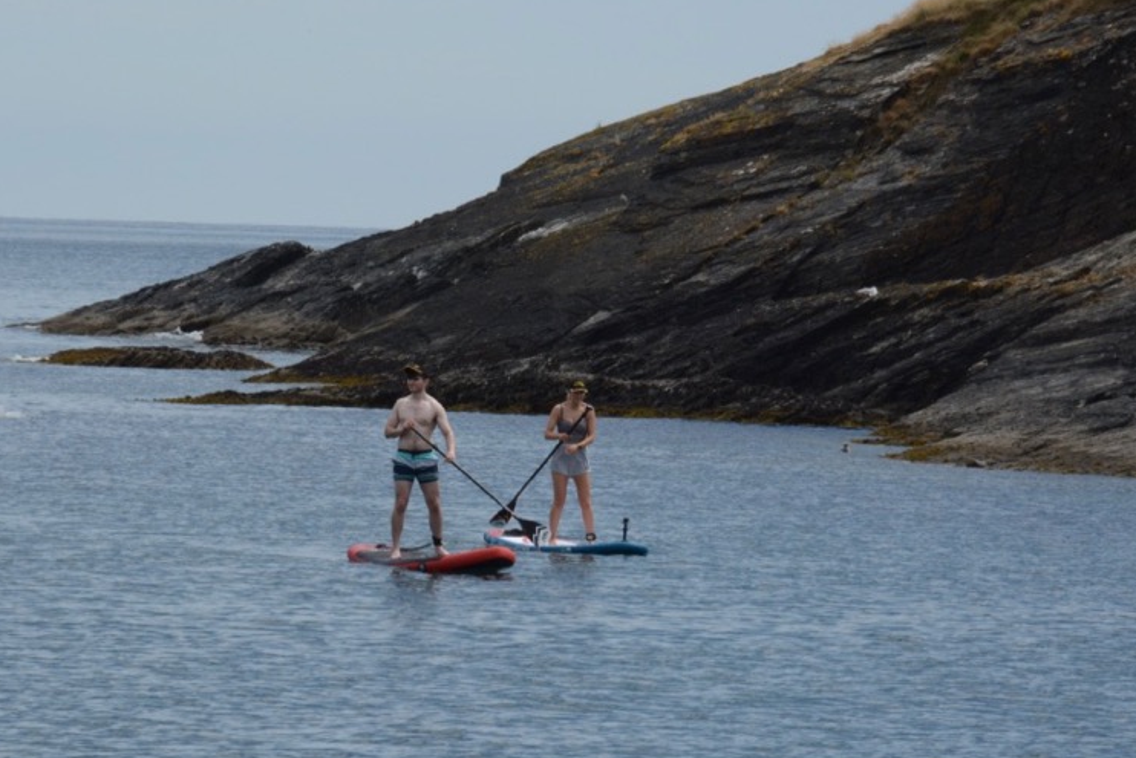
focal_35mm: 414
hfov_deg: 5.0
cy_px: 419
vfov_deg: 3.3
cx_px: 510
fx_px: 13066
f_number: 18
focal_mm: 200
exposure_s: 1/640
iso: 800
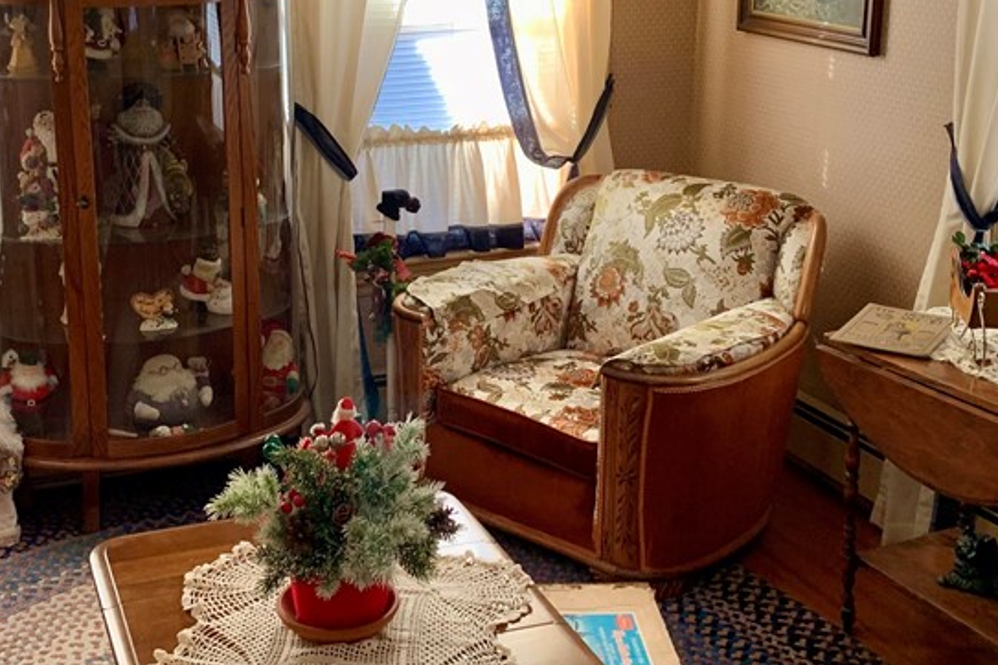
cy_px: 189
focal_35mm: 51
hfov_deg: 38.8
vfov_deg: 26.2
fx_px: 1414
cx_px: 417
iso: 125
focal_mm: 4.25
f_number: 1.8
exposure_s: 1/60
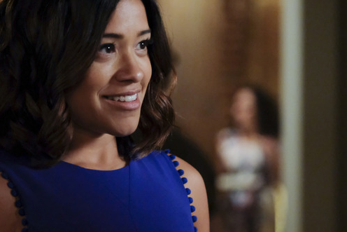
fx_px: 1909
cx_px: 127
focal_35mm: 198
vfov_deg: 6.9
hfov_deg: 10.4
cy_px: 116
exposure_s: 1/100
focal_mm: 83.8
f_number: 2.8
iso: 4000
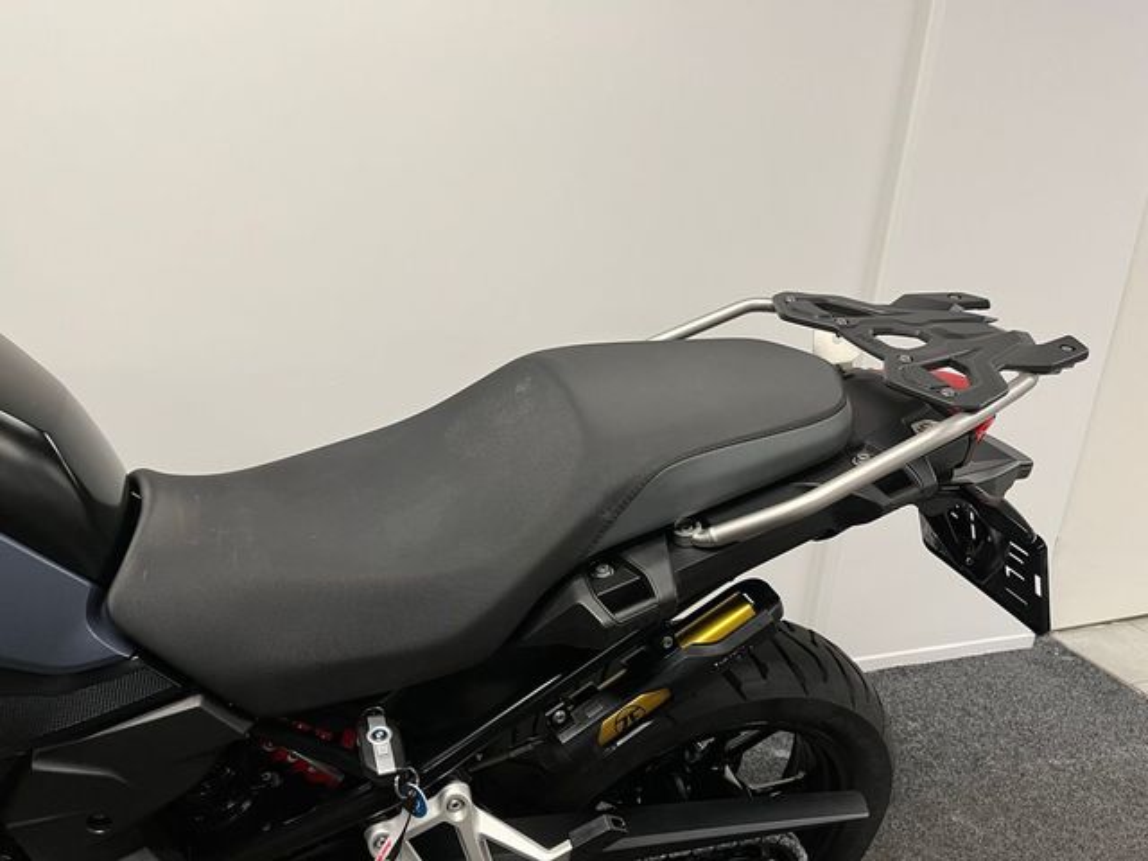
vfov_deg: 53.1
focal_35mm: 26
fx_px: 862
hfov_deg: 67.3
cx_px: 574
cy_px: 430
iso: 80
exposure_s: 1/50
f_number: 1.6
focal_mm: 5.1
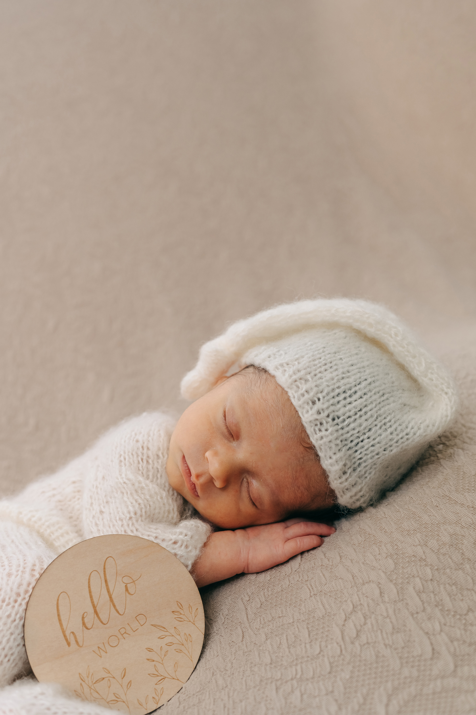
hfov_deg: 27.0
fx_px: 992
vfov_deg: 39.6
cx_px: 238
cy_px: 358
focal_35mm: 50
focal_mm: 50
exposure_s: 1/200
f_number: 3.5
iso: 400
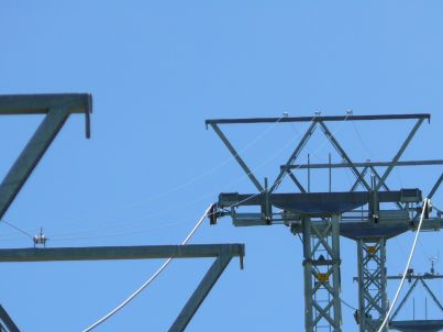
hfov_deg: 2.4
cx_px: 353
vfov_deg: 1.8
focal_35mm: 834
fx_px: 10670
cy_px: 329
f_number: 5.6
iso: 100
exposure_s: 1/400
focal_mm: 88.8
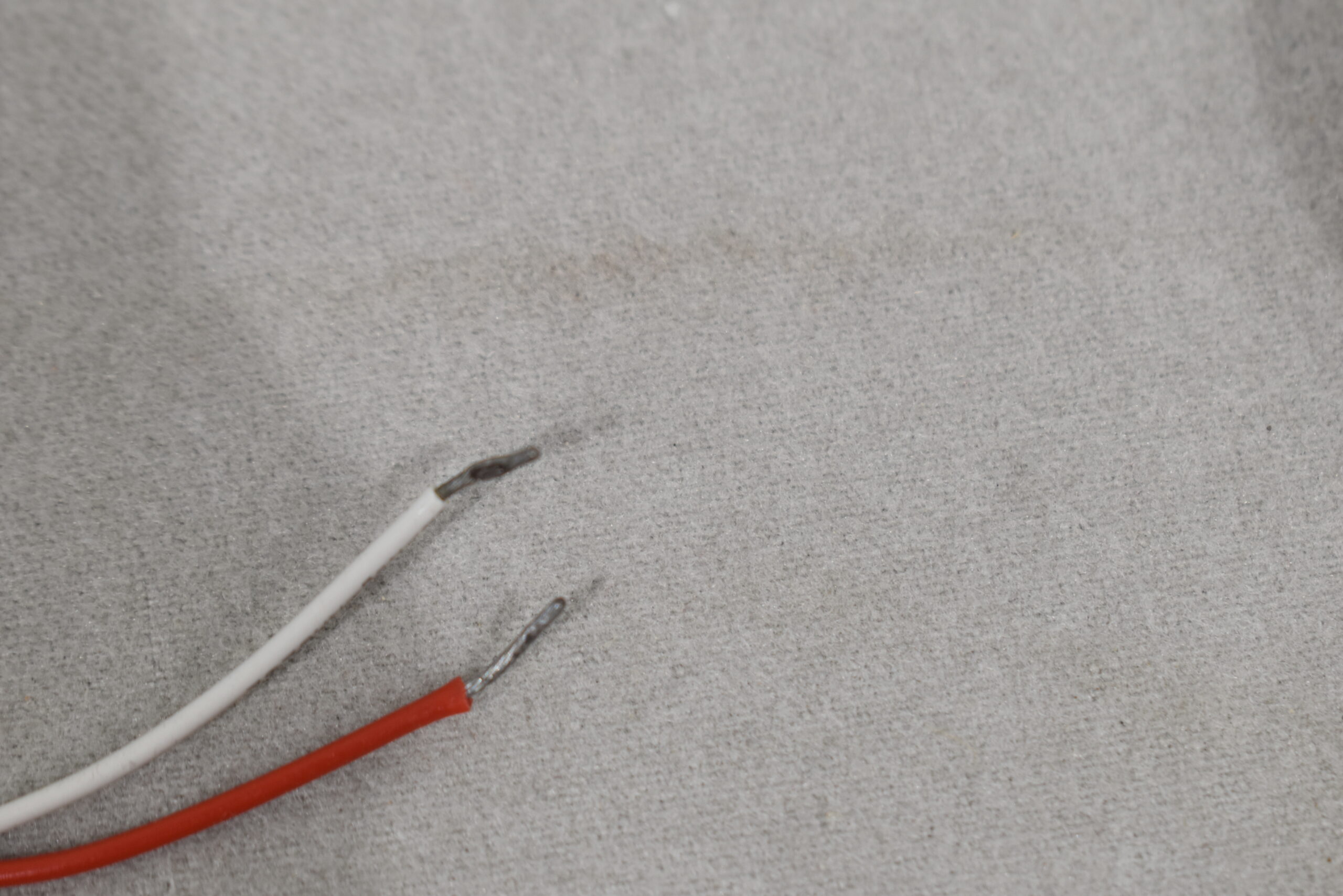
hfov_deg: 24.6
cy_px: 448
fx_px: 3078
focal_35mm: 82
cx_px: 672
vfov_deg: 16.6
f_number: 7.1
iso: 400
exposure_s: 1/60
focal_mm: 55
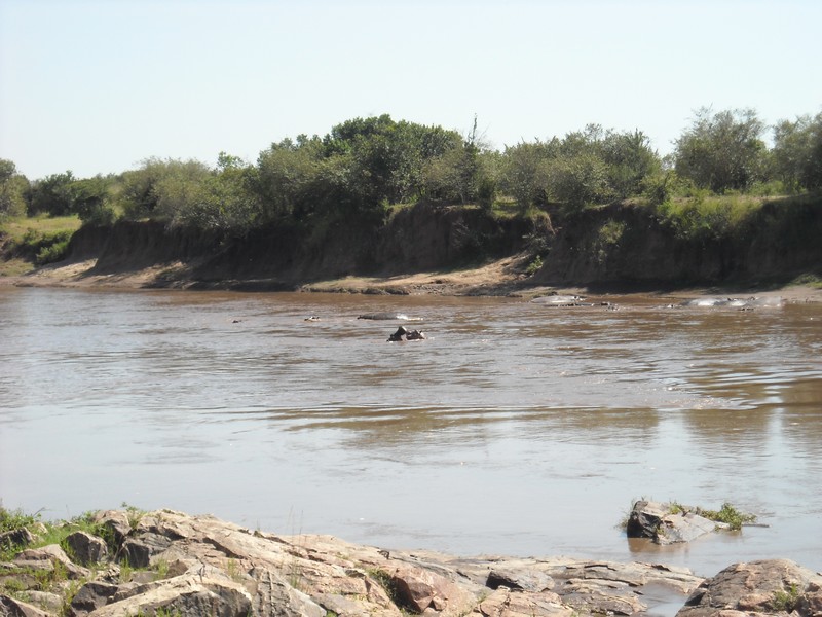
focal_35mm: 105
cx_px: 411
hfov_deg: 18.7
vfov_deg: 14.1
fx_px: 2493
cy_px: 308
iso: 64
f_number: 4.7
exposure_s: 1/309
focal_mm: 17.1
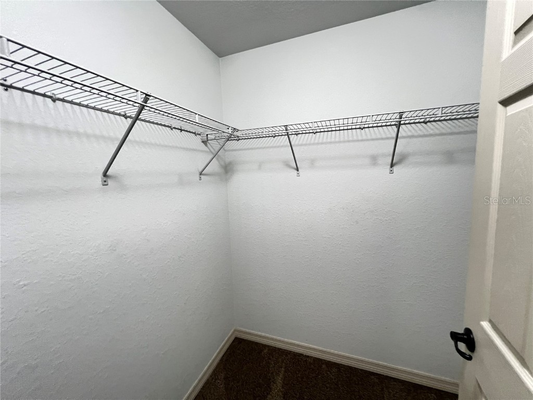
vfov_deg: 89.9
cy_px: 200
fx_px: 200
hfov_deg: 106.2
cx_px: 266
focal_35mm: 13
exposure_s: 1/60
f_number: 1.8
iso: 640
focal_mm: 1.57
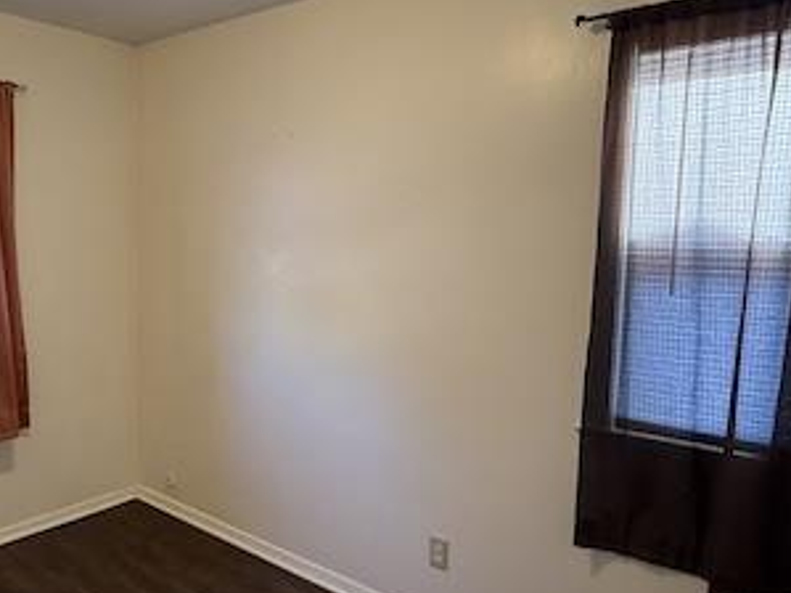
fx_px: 685
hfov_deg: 58.4
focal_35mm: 30
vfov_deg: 46.8
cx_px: 251
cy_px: 291
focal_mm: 2.22
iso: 640
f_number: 2.2
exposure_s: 1/120
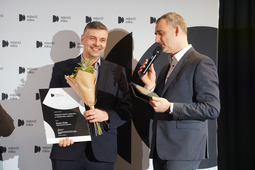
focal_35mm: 110
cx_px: 128
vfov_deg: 12.5
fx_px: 780
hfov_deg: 18.6
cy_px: 85
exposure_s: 1/200
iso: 10000
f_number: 4
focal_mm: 110
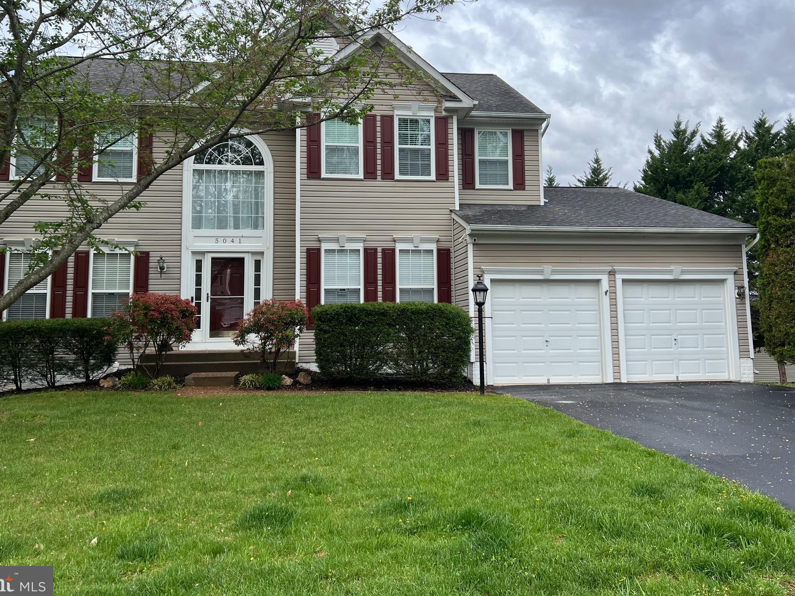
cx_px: 411
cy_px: 248
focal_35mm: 31
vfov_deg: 45.3
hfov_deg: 58.3
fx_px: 712
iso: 50
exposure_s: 1/1972
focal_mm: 5.7
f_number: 1.5
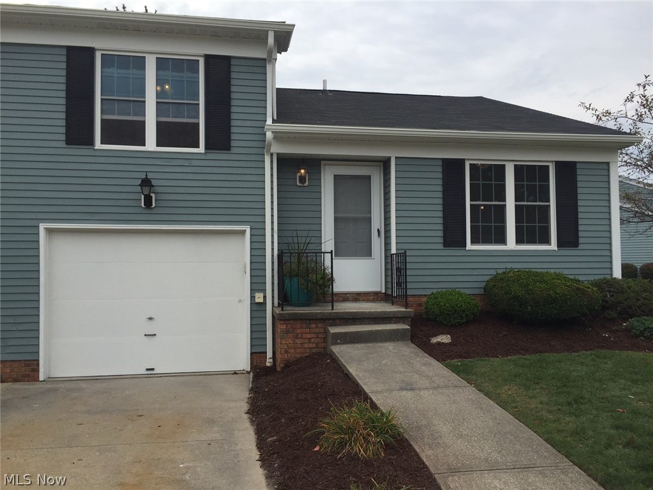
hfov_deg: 61.7
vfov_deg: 48.2
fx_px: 547
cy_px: 245
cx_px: 326
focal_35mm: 29
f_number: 2.2
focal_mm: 4.15
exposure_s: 1/1799
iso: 32
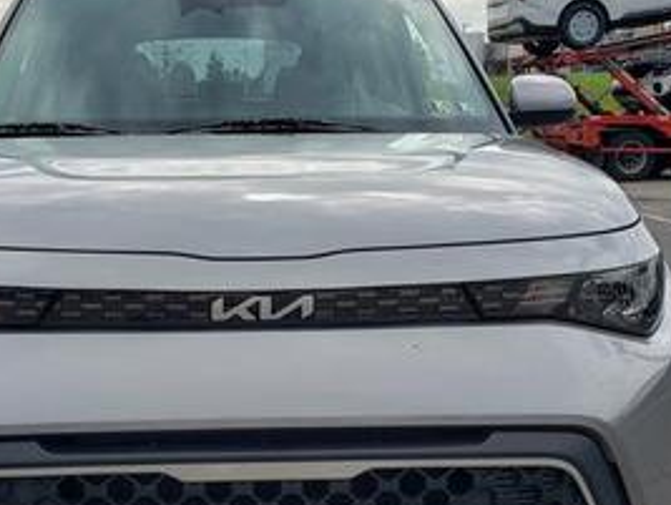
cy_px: 334
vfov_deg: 29.5
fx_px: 951
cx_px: 251
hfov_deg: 38.6
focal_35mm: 49
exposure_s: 1/1412
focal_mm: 4.3
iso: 50
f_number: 2.4
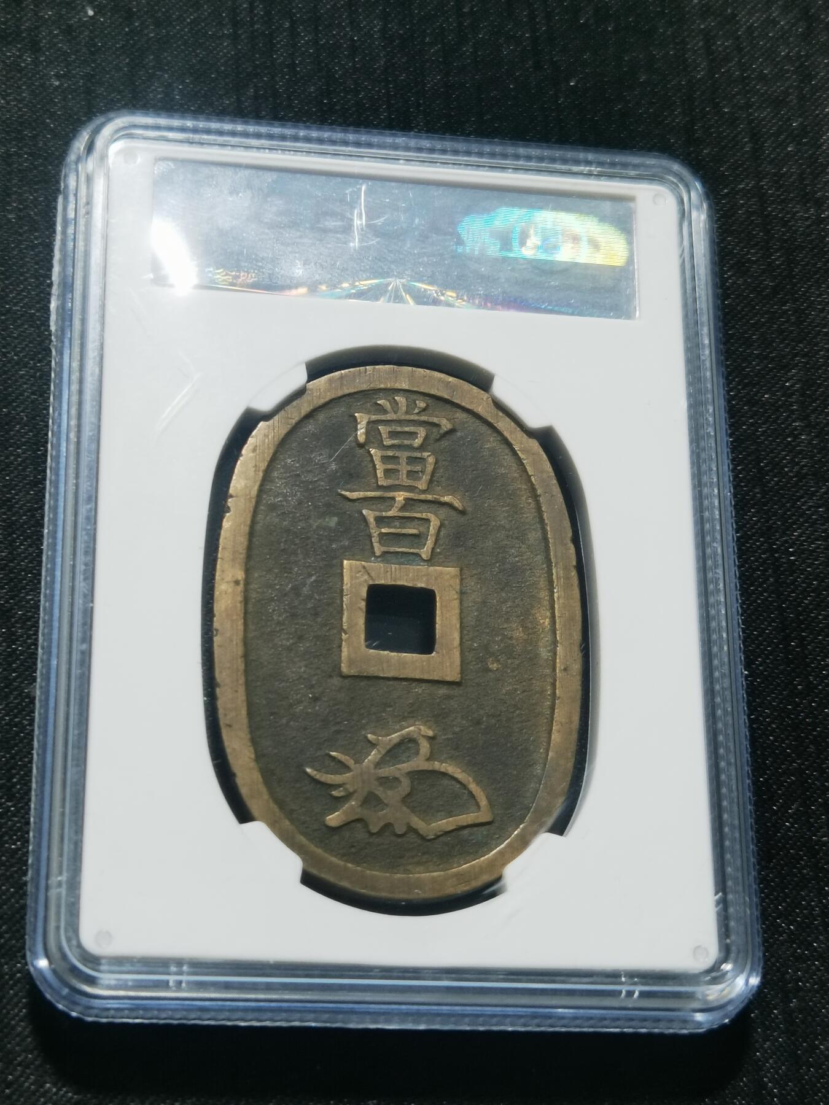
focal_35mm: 63
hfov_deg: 23.3
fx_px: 2012
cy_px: 552
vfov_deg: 30.7
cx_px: 414
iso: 125
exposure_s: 1/100
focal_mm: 6.67
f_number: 1.9
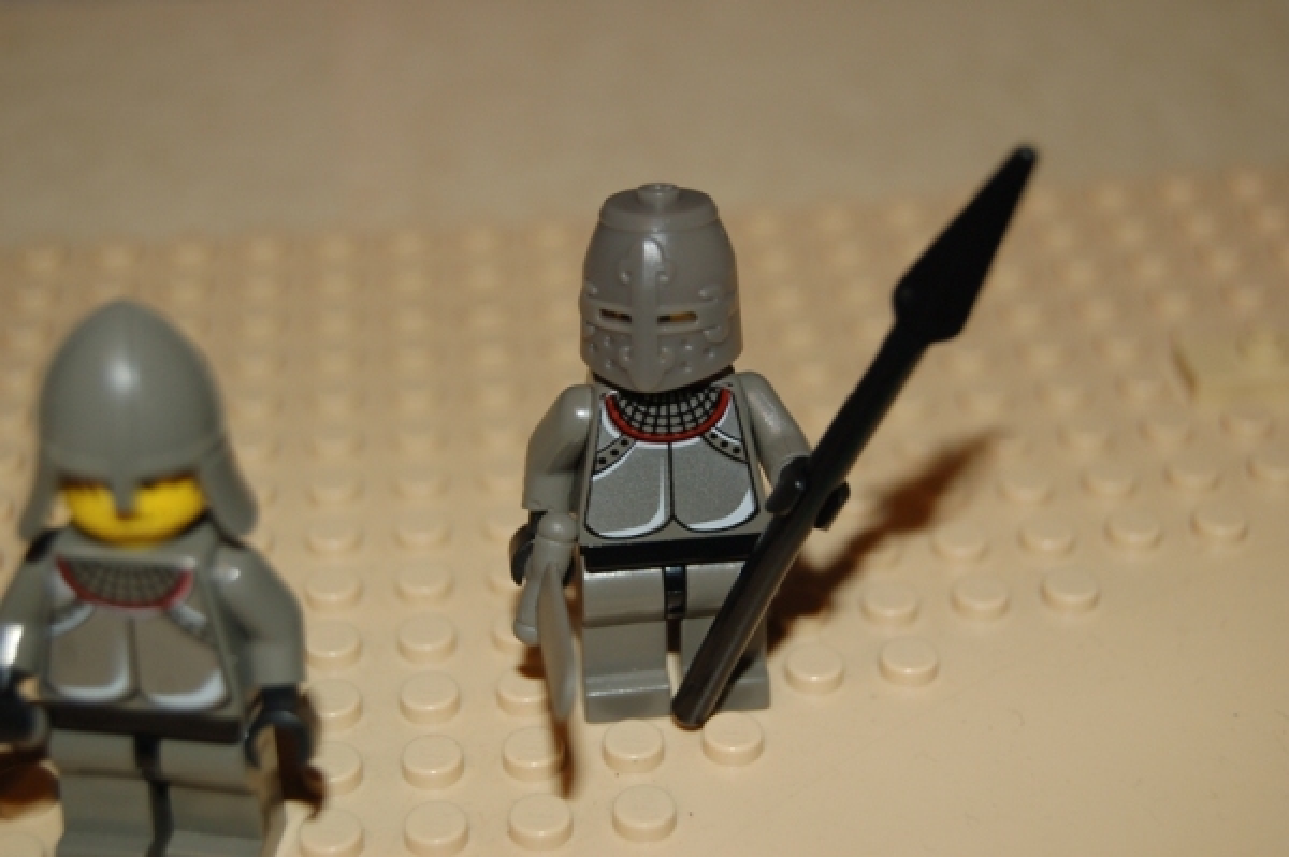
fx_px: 2415
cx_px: 644
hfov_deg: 29.9
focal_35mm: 68
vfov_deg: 20.1
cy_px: 428
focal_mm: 45
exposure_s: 1/60
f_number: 5.3
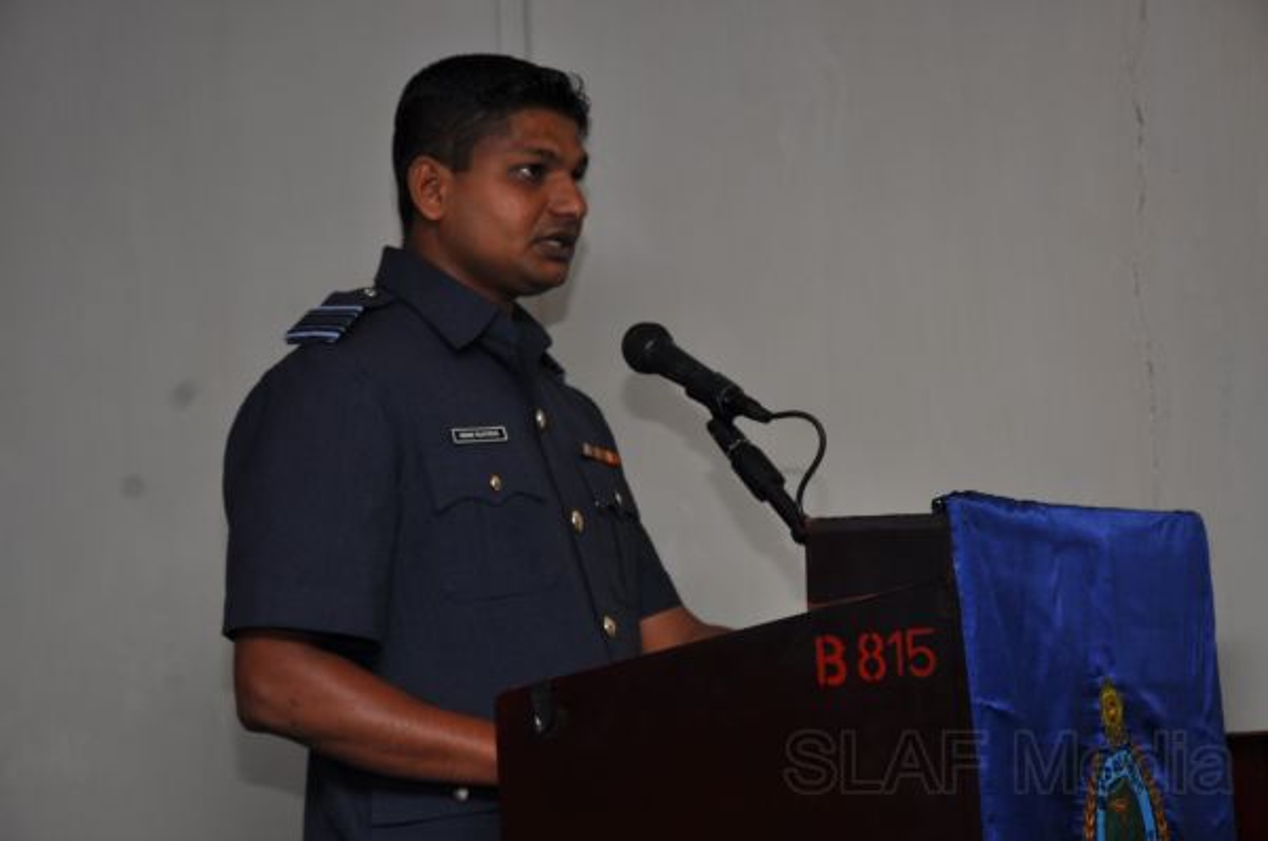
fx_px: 3692
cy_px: 420
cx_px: 634
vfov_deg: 13.0
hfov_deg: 19.5
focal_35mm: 105
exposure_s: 1/125
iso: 200
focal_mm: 70
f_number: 8
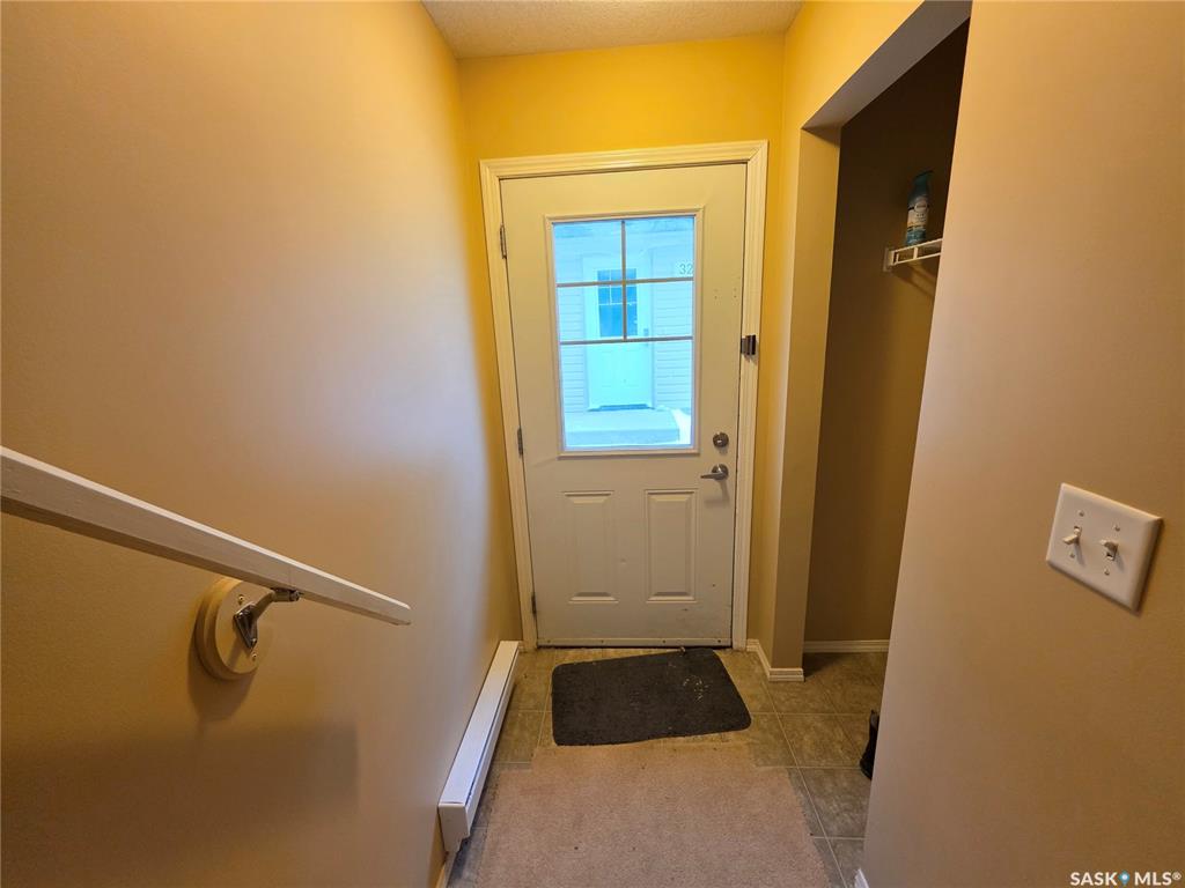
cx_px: 592
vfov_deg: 89.9
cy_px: 444
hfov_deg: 106.2
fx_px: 445
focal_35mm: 13
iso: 320
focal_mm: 2.2
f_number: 1.9
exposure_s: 1/60
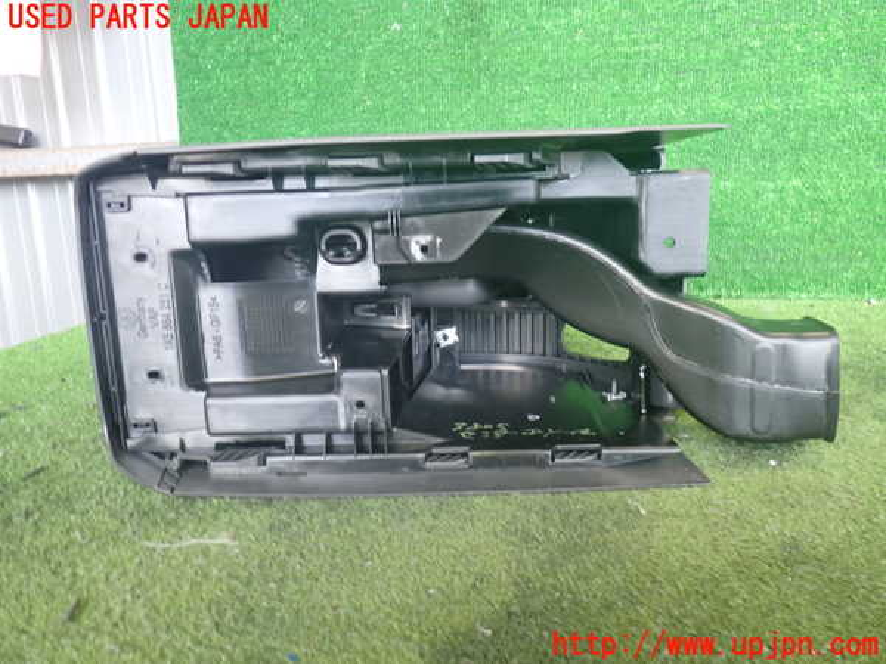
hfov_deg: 60.0
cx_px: 443
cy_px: 332
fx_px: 768
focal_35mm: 30
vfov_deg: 46.8
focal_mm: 5.4
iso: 250
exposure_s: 1/30
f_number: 2.3
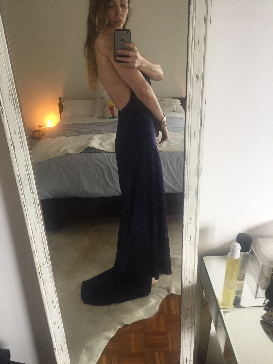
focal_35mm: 29
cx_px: 136
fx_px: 305
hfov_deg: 48.2
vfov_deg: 61.7
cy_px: 182
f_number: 2.2
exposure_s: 1/33
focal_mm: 4.15
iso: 64
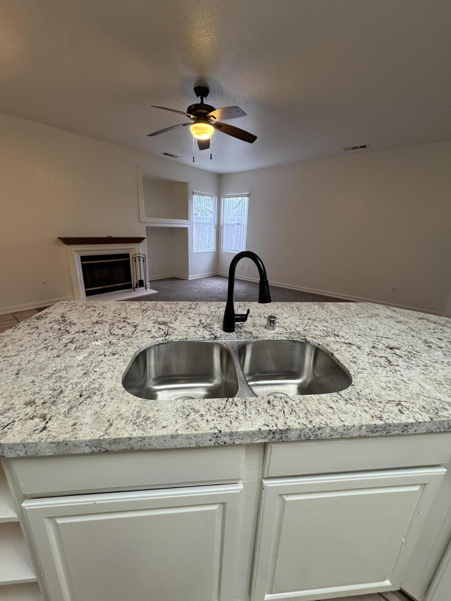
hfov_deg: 85.7
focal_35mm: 14
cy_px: 300
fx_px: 243
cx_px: 226
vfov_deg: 102.1
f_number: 2.2
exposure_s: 1/60
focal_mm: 2.22
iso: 200
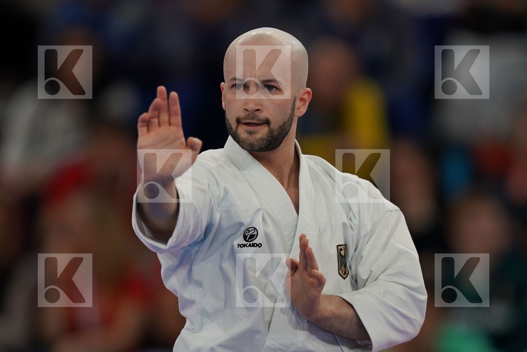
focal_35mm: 600
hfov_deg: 3.4
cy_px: 176
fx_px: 8783
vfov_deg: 2.3
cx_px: 264
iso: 640
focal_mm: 400
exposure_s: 1/500
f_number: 2.8
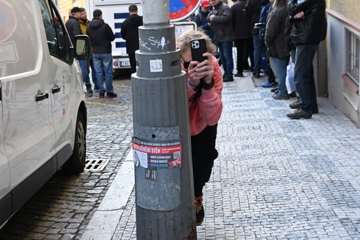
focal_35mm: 30
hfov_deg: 61.9
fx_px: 300
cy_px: 120
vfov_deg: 43.6
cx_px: 180
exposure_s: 1/640
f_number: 4
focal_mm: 30
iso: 1250
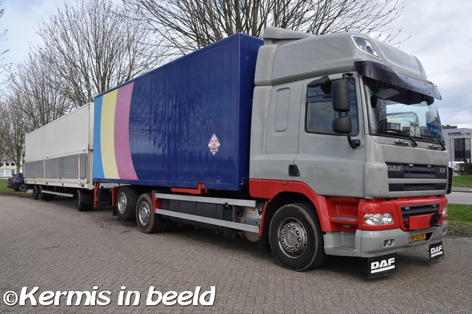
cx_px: 236
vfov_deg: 43.6
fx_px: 393
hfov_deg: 61.9
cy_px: 157
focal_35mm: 30
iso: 400
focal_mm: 20
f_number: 8
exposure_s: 1/500
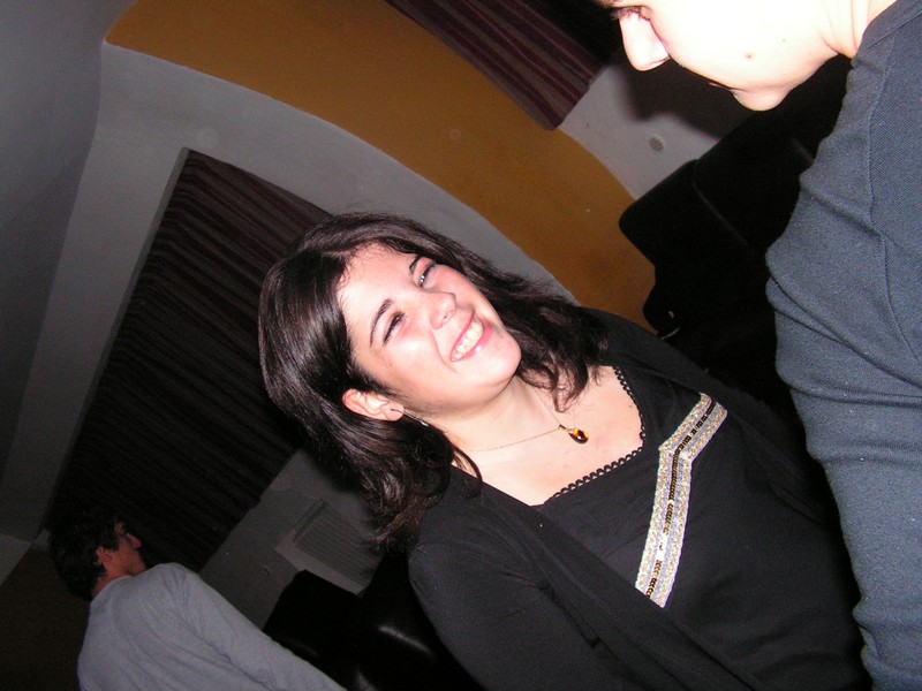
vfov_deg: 39.7
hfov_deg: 51.4
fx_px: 959
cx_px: 461
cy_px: 346
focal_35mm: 36
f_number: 3.2
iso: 200
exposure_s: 1/40
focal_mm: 6
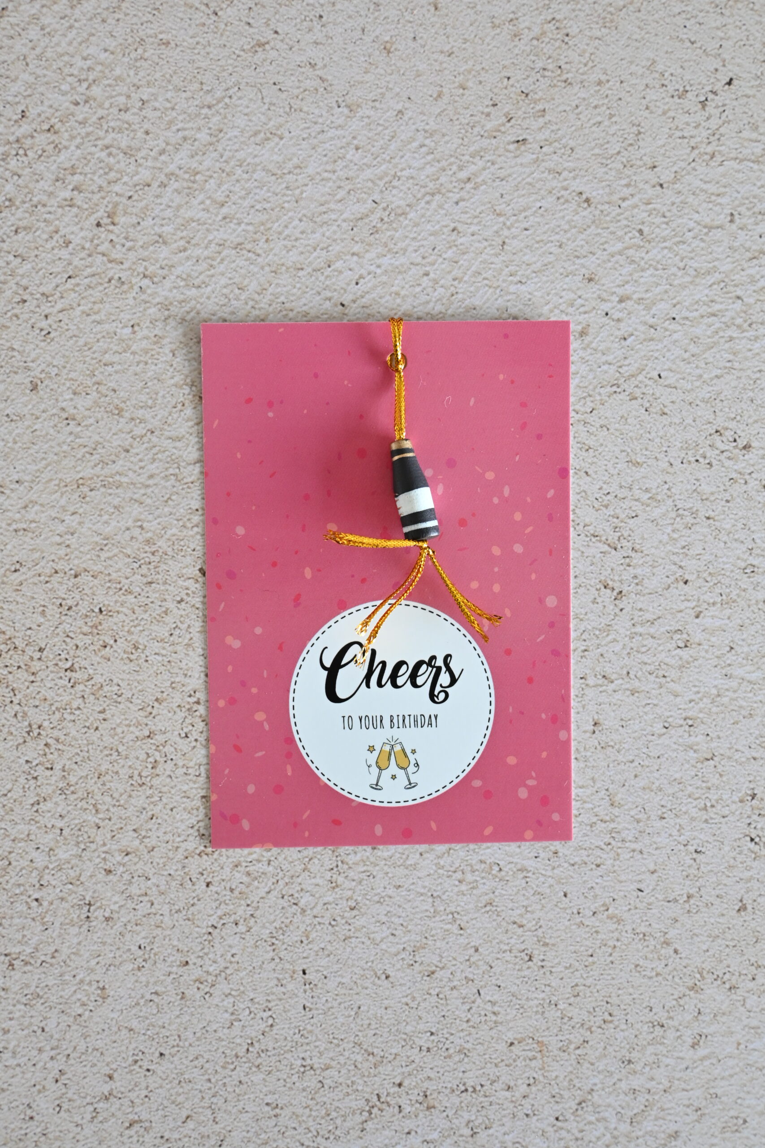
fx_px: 1386
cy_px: 574
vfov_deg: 45.0
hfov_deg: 30.9
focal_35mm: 44
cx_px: 382
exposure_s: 1/50
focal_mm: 29
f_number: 5
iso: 800
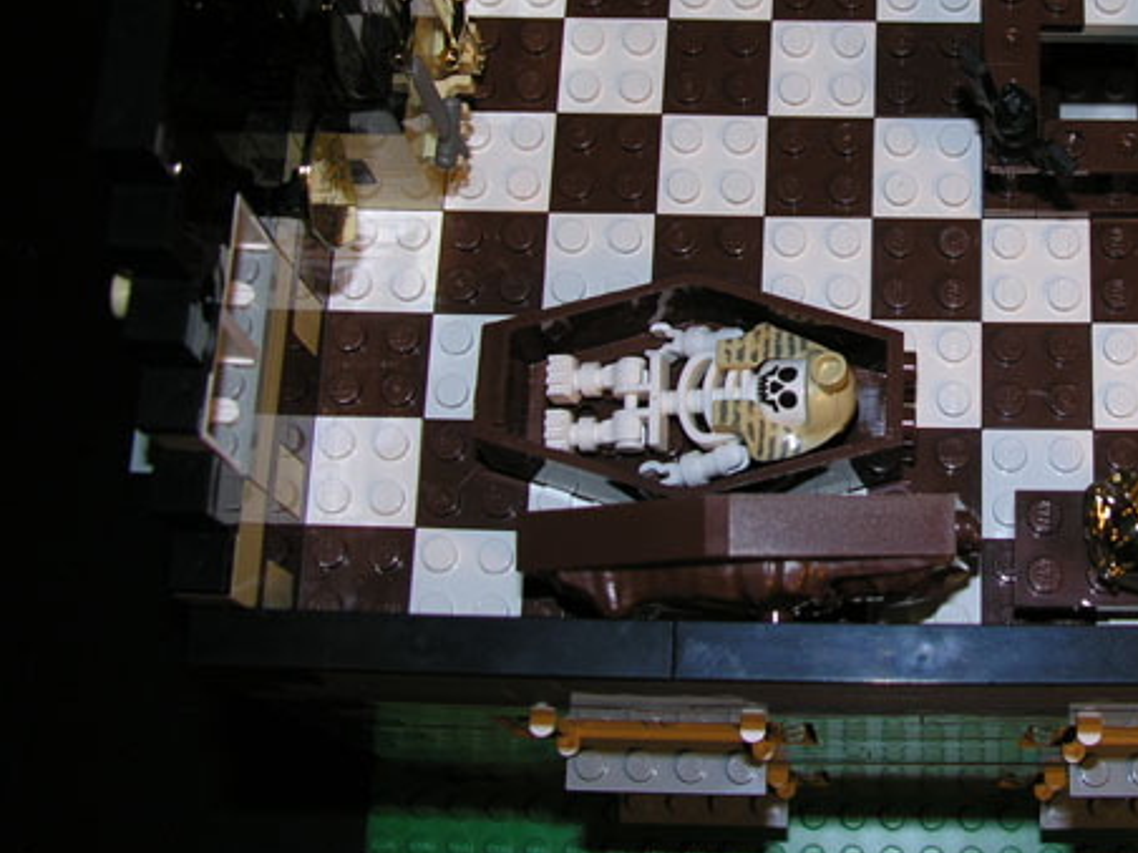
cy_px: 229
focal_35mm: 62
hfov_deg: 30.4
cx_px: 924
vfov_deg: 23.4
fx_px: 2038
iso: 50
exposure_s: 1/60.1
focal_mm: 8.9
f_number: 2.8
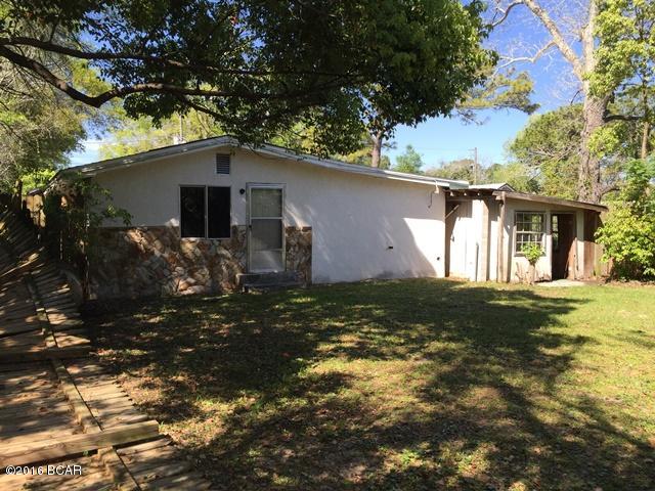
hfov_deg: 61.7
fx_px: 549
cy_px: 246
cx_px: 328
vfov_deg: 48.2
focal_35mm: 29
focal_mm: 4.15
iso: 32
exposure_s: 1/719
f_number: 2.2
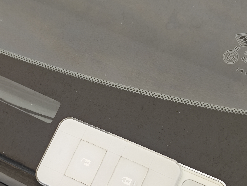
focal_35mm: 84
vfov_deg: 17.5
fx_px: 599
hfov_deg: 23.2
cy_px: 123
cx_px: 85
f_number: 1.9
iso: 100
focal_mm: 8.7
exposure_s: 1/100
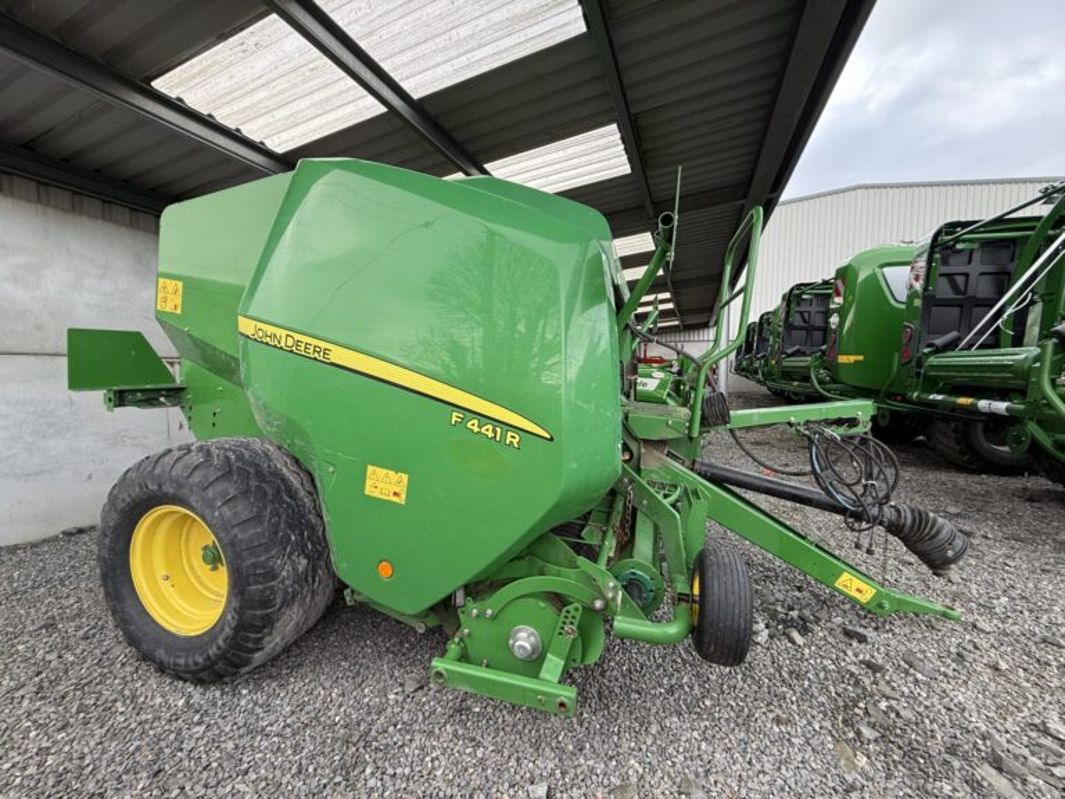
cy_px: 400
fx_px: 431
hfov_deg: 102.1
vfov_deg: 85.7
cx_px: 532
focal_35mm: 14
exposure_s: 1/99
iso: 100
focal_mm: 2.22
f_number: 2.2
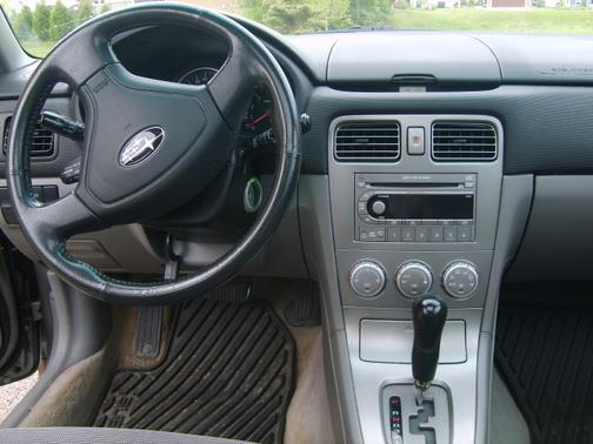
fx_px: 600
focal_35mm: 35
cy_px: 222
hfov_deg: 52.6
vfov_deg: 40.7
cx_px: 296
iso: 50
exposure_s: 1/90
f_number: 2.8
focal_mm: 5.8
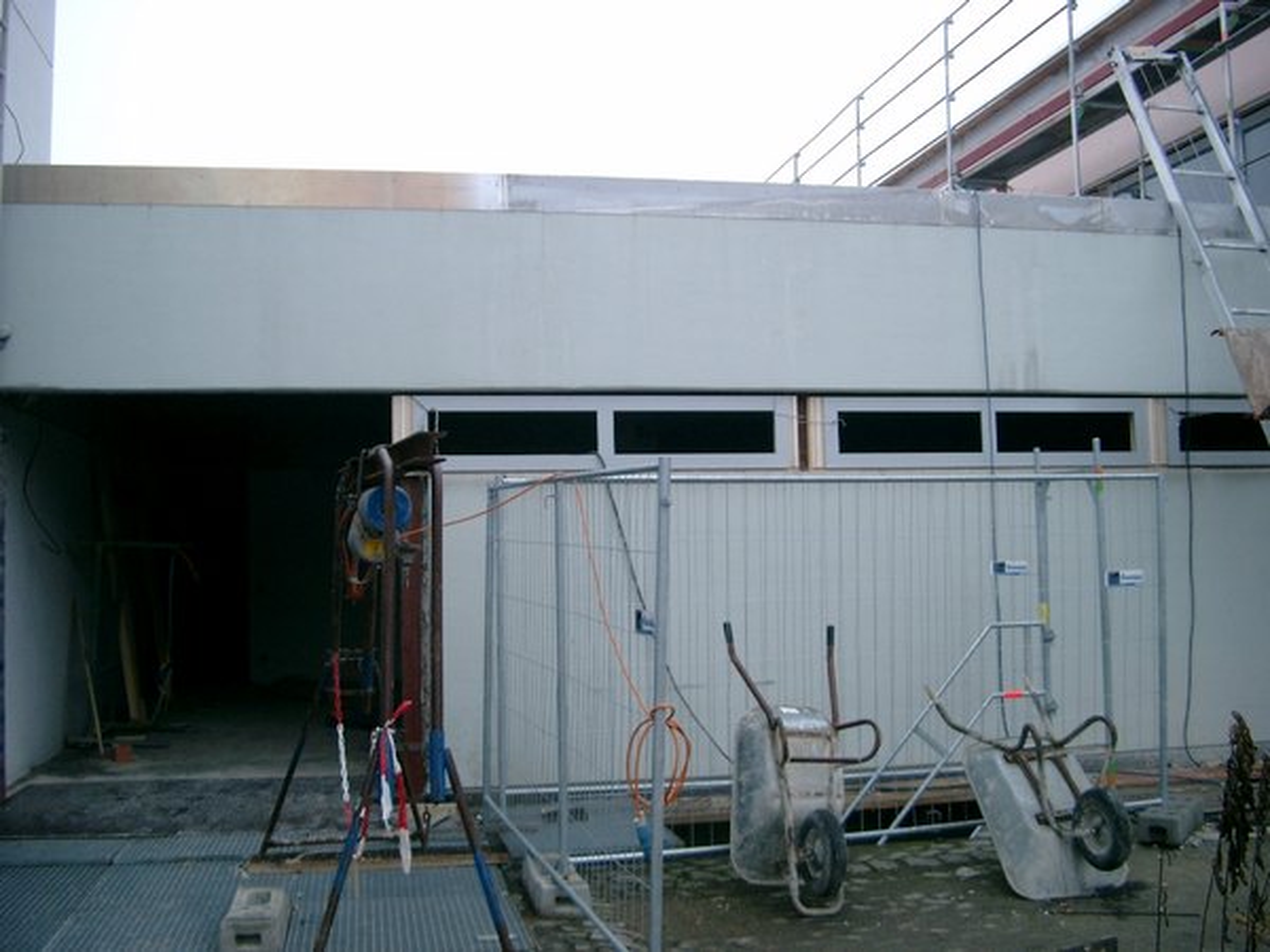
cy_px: 476
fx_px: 1357
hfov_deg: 50.1
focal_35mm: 37
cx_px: 635
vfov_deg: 38.7
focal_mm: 7.6
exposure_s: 1/160
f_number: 2.6
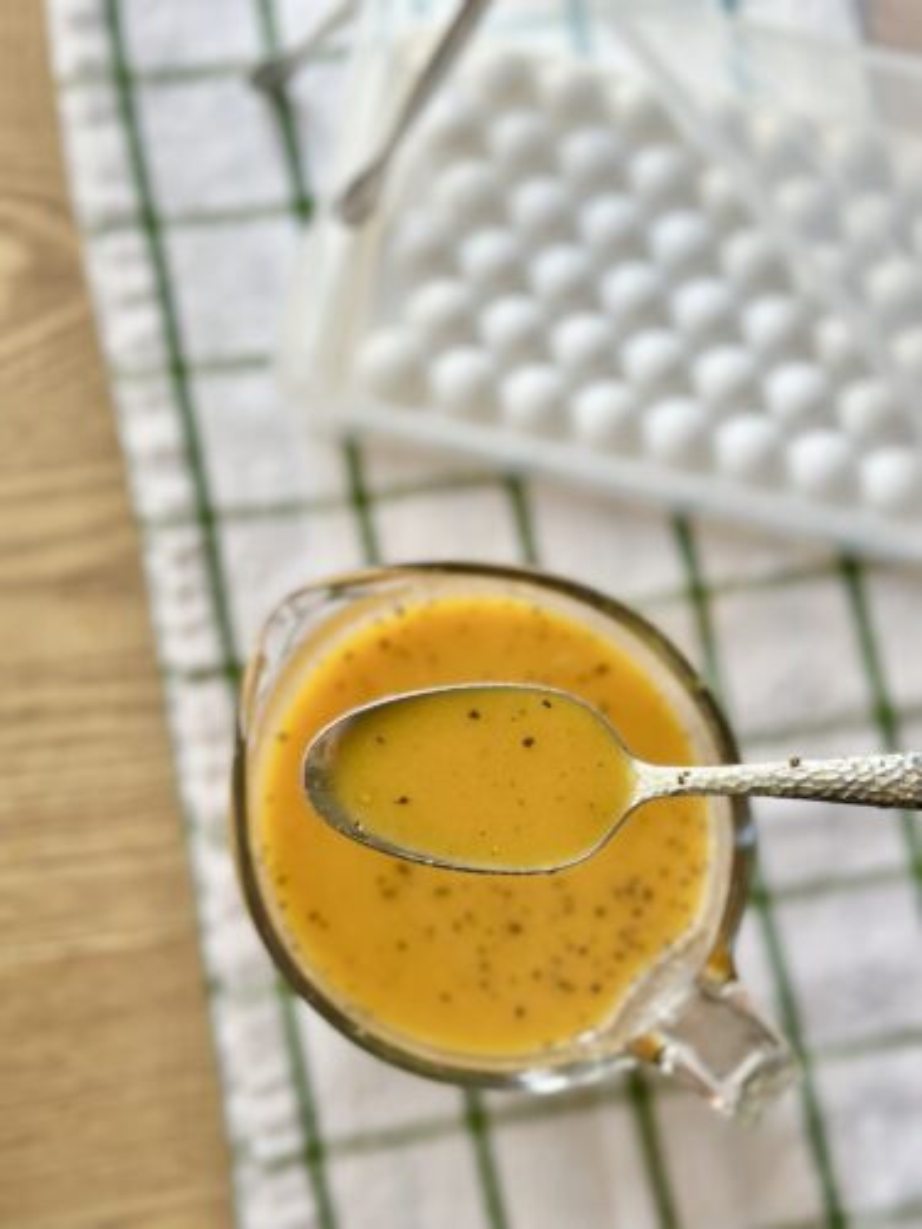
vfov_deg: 39.7
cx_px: 461
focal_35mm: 48
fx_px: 1705
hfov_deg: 30.3
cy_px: 614
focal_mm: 6.86
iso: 80
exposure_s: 1/175
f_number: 1.78
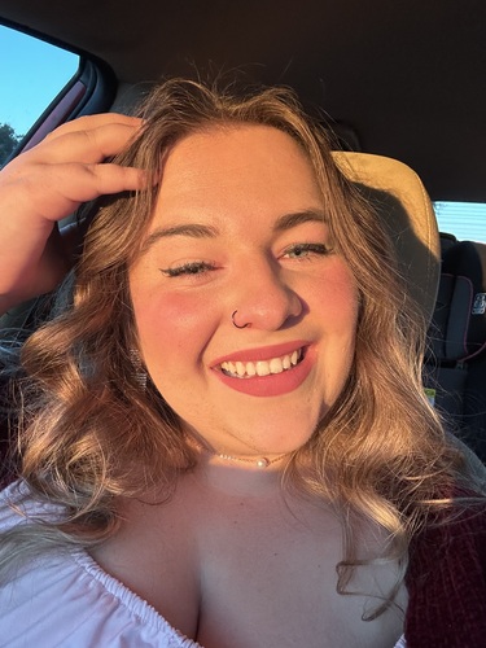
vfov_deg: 60.0
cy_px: 324
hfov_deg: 46.8
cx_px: 243
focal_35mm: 30
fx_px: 562
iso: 50
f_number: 1.9
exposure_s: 1/121
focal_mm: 2.69
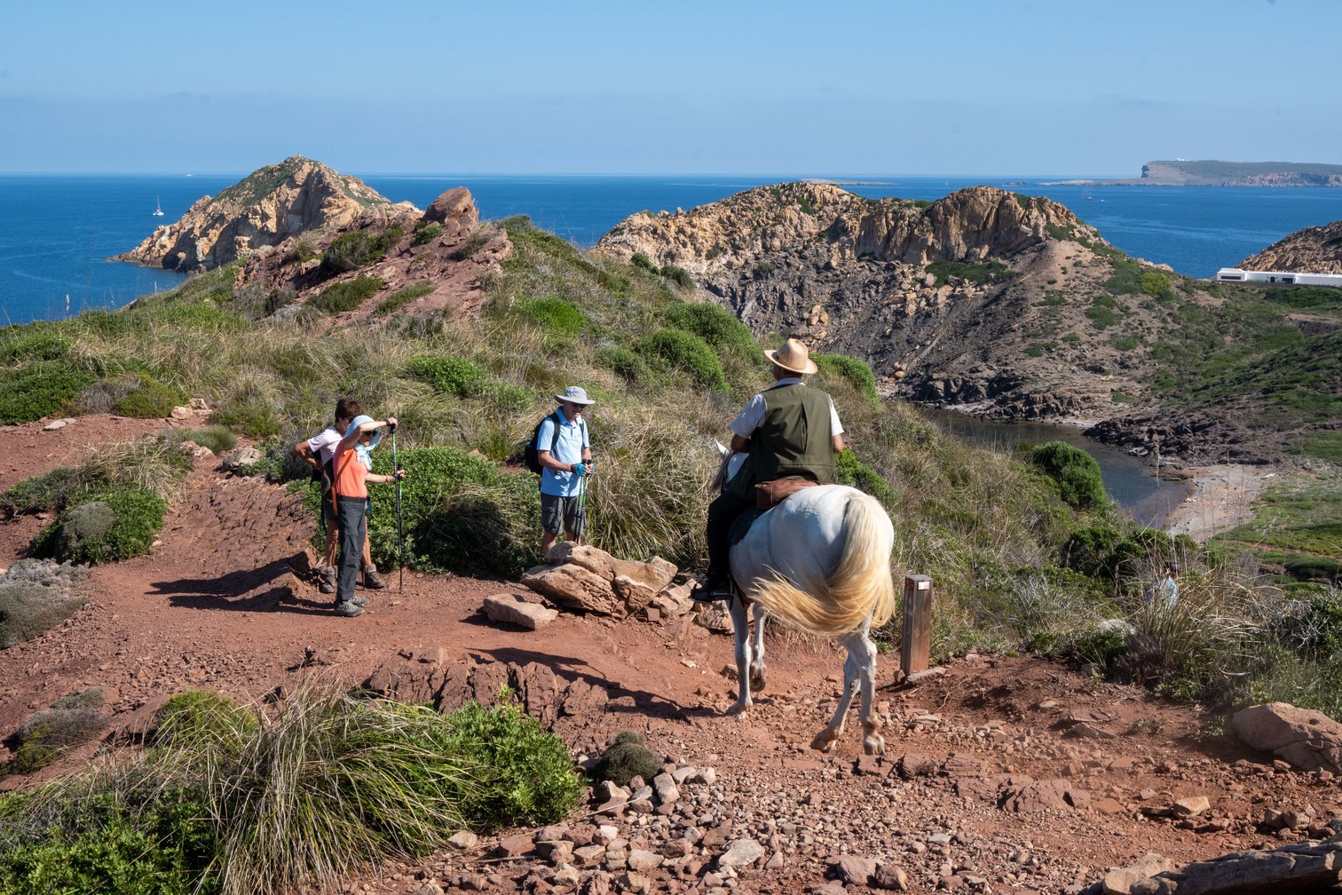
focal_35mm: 42
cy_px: 448
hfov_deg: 46.4
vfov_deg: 31.9
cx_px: 671
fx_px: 1566
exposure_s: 1/250
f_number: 14
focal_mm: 28
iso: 250
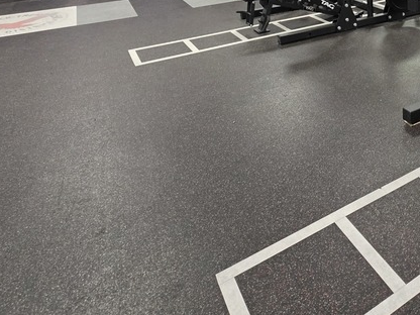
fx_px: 388
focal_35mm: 32
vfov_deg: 38.2
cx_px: 394
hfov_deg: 49.3
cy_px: -14
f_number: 1.9
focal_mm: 2.2
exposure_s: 1/60
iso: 250
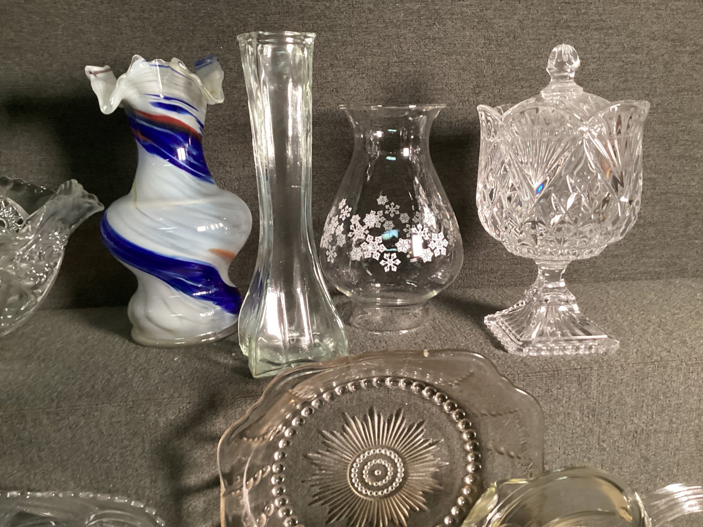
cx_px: 352
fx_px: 630
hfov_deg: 58.3
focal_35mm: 31
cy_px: 264
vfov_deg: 45.4
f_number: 2.4
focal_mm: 3.3
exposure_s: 1/60
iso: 320
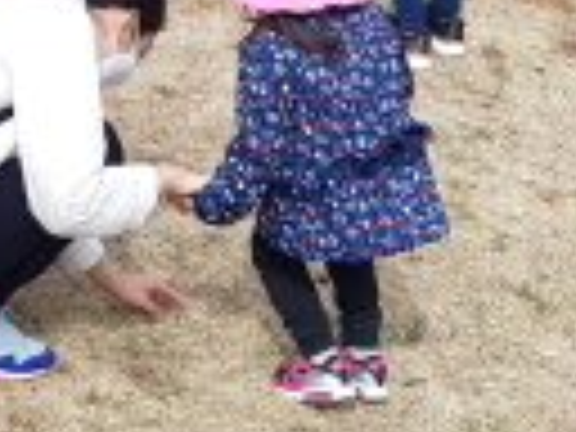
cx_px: 22
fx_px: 1963
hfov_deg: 16.4
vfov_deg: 11.8
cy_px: -268
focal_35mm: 118
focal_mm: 4.3
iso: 40
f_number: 1.7
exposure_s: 1/956
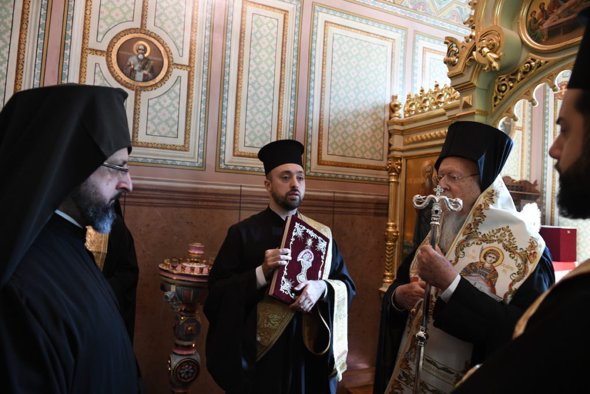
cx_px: 295
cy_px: 197
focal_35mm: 24
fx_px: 393
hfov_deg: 73.7
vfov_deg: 53.1
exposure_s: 1/80
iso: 3200
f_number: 4.5
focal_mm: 24
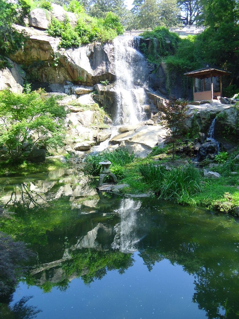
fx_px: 295
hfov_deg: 44.2
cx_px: 122
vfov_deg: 56.8
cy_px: 164
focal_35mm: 32
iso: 80
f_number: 3.3
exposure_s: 1/125
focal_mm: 5.6
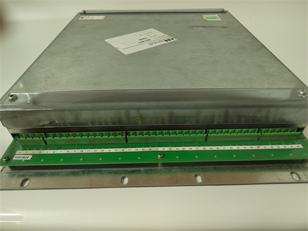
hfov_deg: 73.9
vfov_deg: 58.9
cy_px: 116
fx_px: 205
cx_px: 154
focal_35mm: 23
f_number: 1.9
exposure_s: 1/100
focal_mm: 5.52
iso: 2275
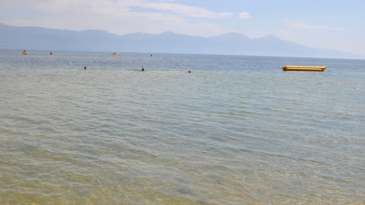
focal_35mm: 38
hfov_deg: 52.8
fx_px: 368
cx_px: 183
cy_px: 117
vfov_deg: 31.1
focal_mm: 24
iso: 100
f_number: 9
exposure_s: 1/320
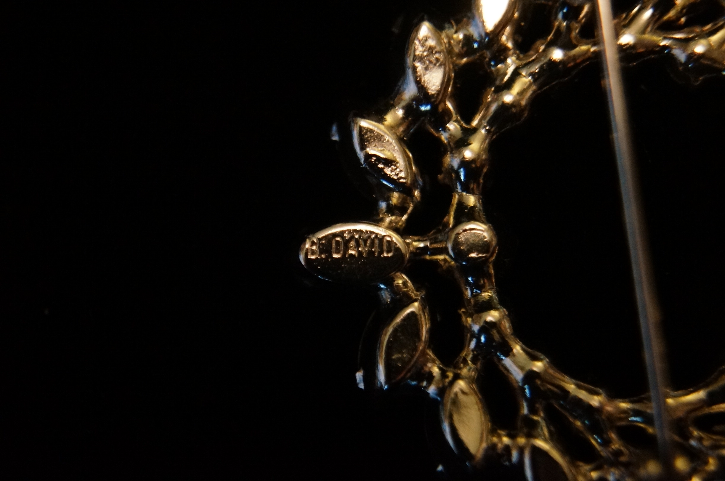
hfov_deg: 24.7
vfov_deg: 16.5
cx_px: 362
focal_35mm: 82
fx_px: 1659
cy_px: 240
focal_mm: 55
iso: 3200
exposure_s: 1/50
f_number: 5.6
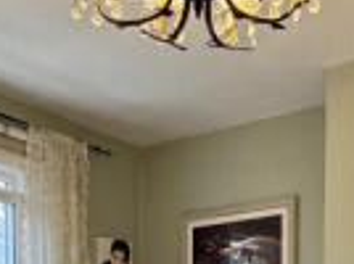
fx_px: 623
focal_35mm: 61
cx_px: 205
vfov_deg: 20.4
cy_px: 400
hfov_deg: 31.7
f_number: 2.2
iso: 160
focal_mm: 2.22
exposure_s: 1/100
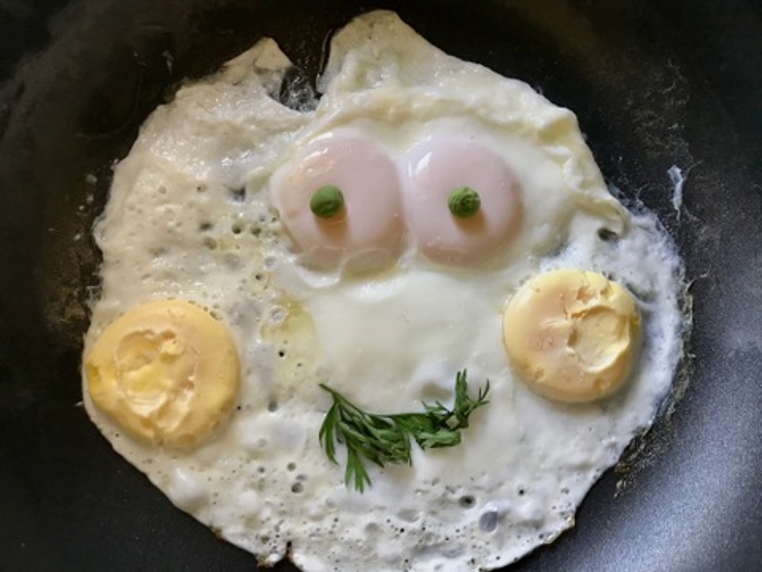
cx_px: 381
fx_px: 616
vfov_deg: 49.7
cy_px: 286
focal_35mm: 28
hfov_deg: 63.4
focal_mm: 3.99
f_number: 1.8
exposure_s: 1/30
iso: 40
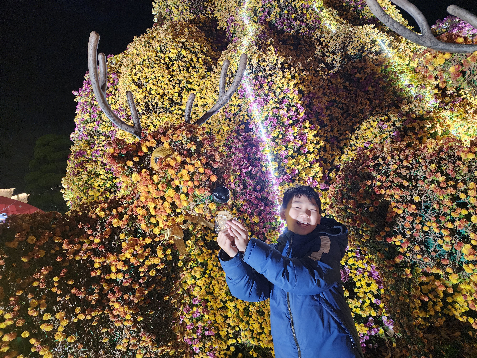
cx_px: 238
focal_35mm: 23
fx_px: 317
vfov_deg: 58.9
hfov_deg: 73.9
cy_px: 179
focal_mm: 6.4
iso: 500
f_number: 1.8
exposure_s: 1/40
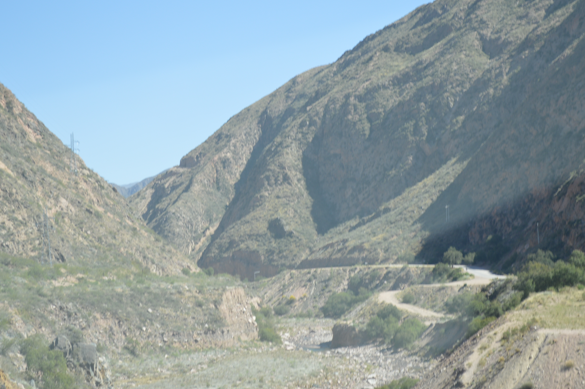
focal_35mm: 95
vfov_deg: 14.4
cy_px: 174
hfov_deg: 21.6
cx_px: 274
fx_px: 1536
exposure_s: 1/160
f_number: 6.3
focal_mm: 55
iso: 100
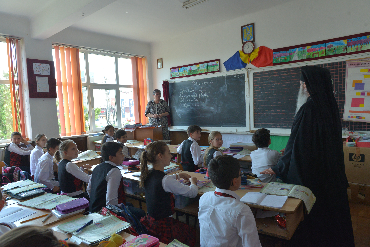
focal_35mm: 24
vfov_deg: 53.2
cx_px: 185
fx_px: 247
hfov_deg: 73.7
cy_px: 124
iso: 1000
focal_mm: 24
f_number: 5.6
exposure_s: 1/125
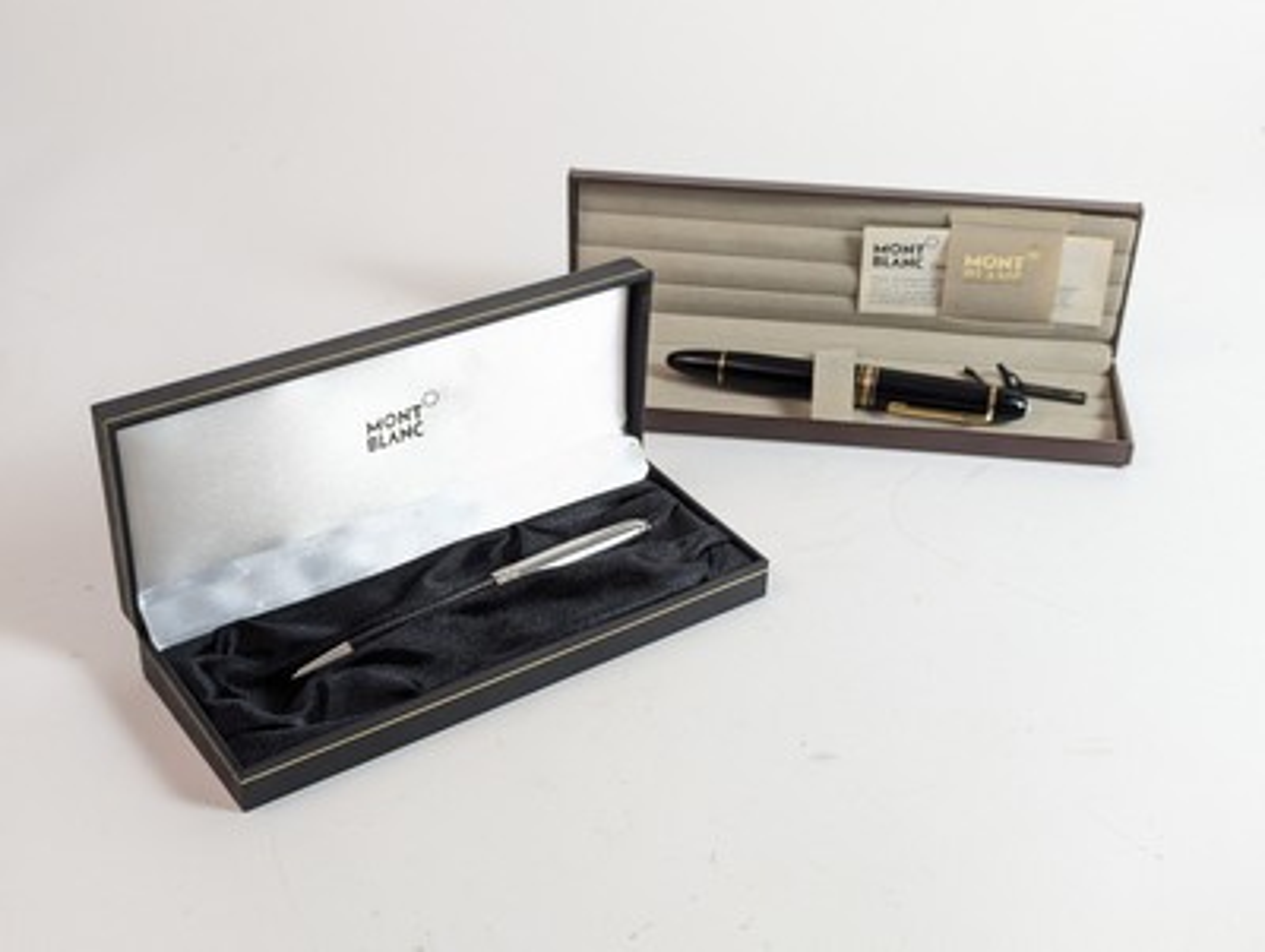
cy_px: 476
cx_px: 632
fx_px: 1756
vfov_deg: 30.3
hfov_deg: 39.6
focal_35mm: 48
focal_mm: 6.81
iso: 175
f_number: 1.85
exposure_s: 1/99.9
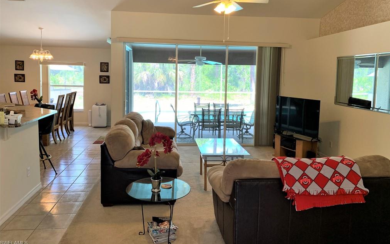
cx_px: 197
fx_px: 298
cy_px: 98
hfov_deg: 66.5
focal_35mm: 28
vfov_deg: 44.3
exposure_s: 1/60
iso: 50
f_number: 1.8
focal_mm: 4.25
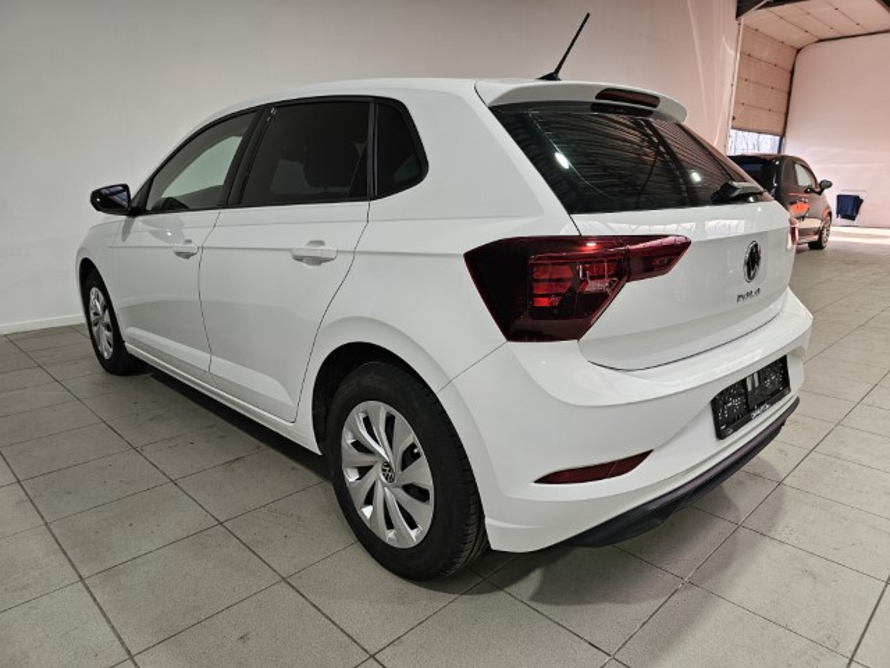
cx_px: 445
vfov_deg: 58.9
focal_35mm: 23
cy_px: 334
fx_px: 591
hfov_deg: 73.9
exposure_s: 1/100
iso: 50
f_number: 1.7
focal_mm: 6.3
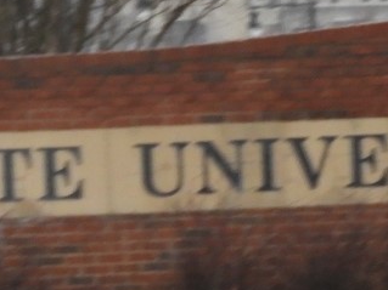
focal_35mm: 678
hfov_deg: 2.9
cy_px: 280
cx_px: 38
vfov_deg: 2.2
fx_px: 7597
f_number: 5.2
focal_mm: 26.9
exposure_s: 1/40
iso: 400
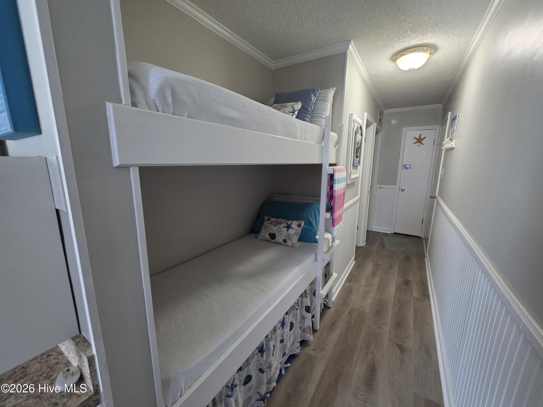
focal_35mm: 13
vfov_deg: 89.9
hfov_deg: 106.2
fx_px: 204
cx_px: 272
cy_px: 204
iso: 320
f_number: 1.9
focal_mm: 2.2
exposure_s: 1/120
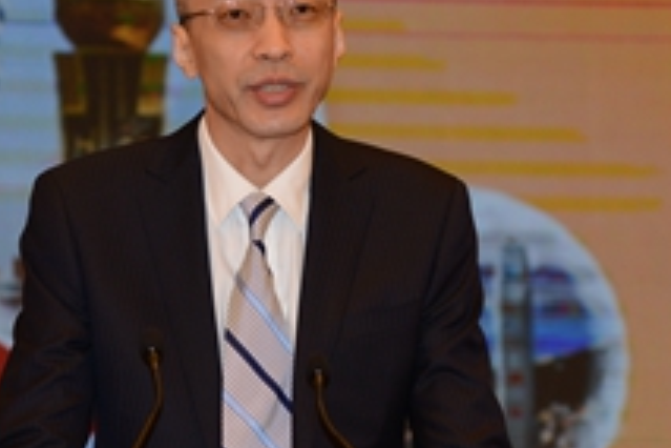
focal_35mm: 317
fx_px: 5908
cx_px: 271
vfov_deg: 4.3
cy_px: 270
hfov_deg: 6.5
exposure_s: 1/200
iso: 640
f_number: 4.5
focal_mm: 135
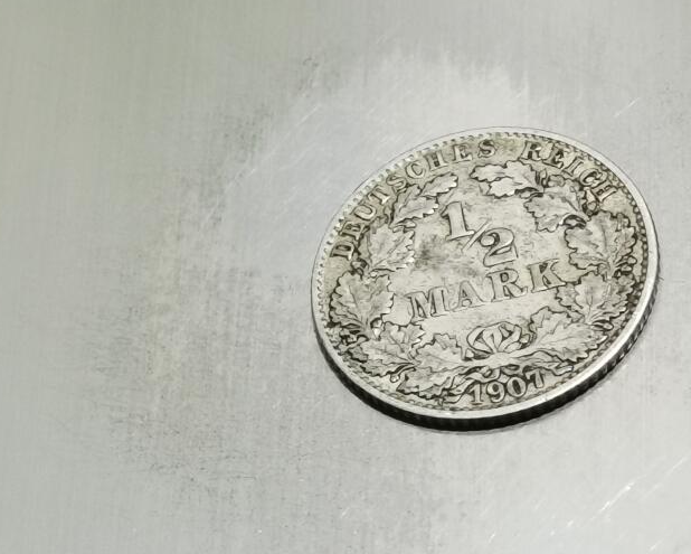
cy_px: 335
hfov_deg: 11.9
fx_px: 3315
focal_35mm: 162
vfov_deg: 9.5
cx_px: 471
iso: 160
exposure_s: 1/100
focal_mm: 6.67
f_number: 1.9
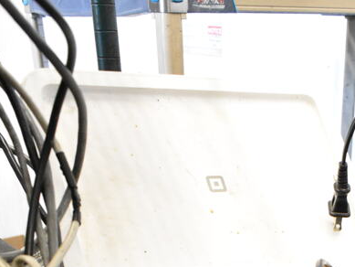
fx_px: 626
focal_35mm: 61
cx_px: 276
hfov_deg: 31.0
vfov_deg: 21.1
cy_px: 374
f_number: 5.6
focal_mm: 18
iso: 6400
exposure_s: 1/125
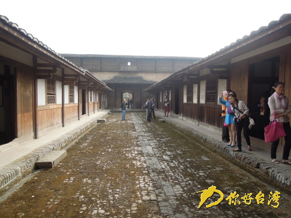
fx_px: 202
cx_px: 146
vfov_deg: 56.8
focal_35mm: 24
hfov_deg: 71.6
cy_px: 109
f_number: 2.8
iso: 160
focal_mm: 4.3
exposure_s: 1/1000
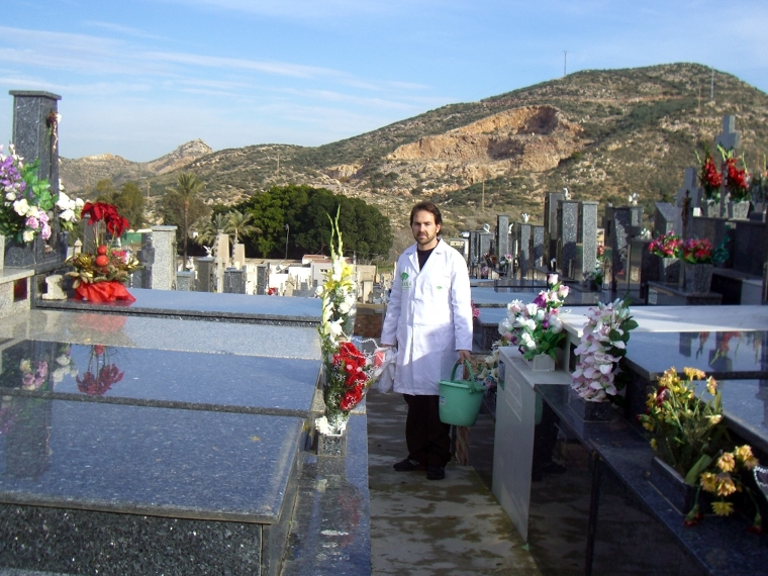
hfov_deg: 42.1
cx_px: 358
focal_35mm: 45
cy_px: 305
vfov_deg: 32.2
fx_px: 998
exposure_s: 1/200
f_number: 5.6
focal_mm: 7.9
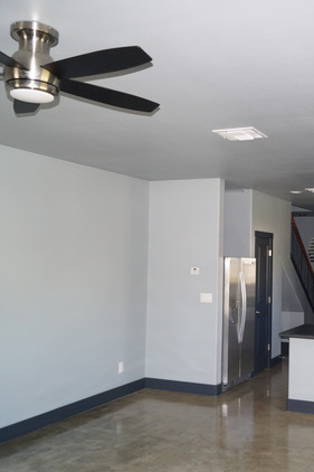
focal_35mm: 41
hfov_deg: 31.4
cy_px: 238
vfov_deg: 47.4
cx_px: 268
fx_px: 537
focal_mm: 18
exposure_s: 1/60
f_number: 4
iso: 400
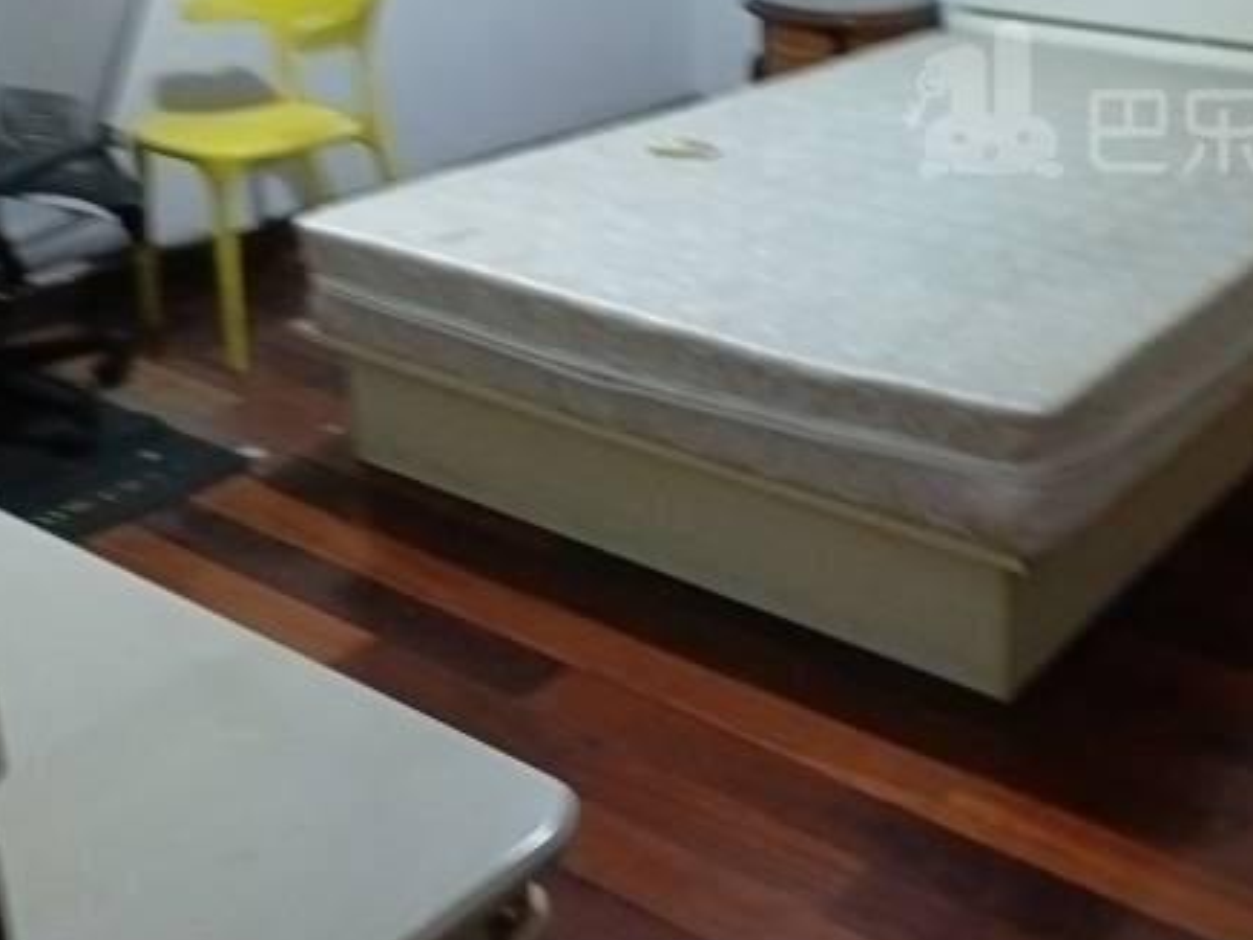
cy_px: 101
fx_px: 1593
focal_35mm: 44
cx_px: 1132
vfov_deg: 31.4
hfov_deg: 39.7
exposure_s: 1/16.7
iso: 3382
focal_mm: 5.25
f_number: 1.75
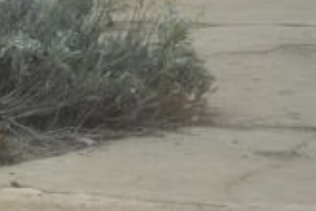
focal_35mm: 213
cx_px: -636
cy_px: 341
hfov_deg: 8.2
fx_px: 1870
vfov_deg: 6.3
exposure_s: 1/160
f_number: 8
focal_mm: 5.5
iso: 80
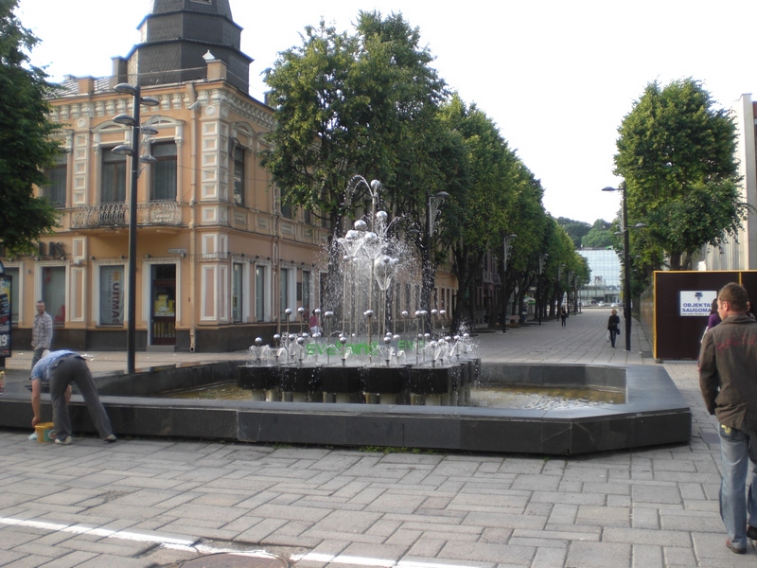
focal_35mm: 38
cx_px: 378
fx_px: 831
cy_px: 284
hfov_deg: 49.0
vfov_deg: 37.7
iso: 50
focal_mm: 6.3
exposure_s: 1/125
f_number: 3.1
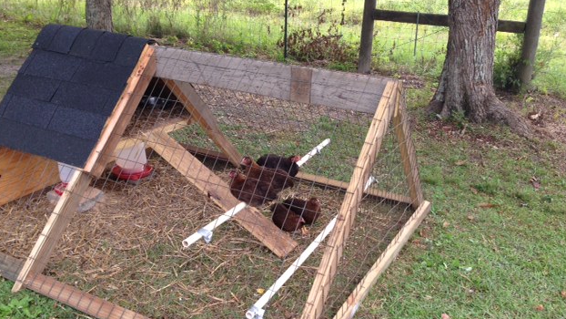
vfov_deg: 31.9
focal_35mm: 37
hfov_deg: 54.0
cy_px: 197
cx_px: 285
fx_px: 555
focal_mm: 4.12
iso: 50
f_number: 2.4
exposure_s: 1/197
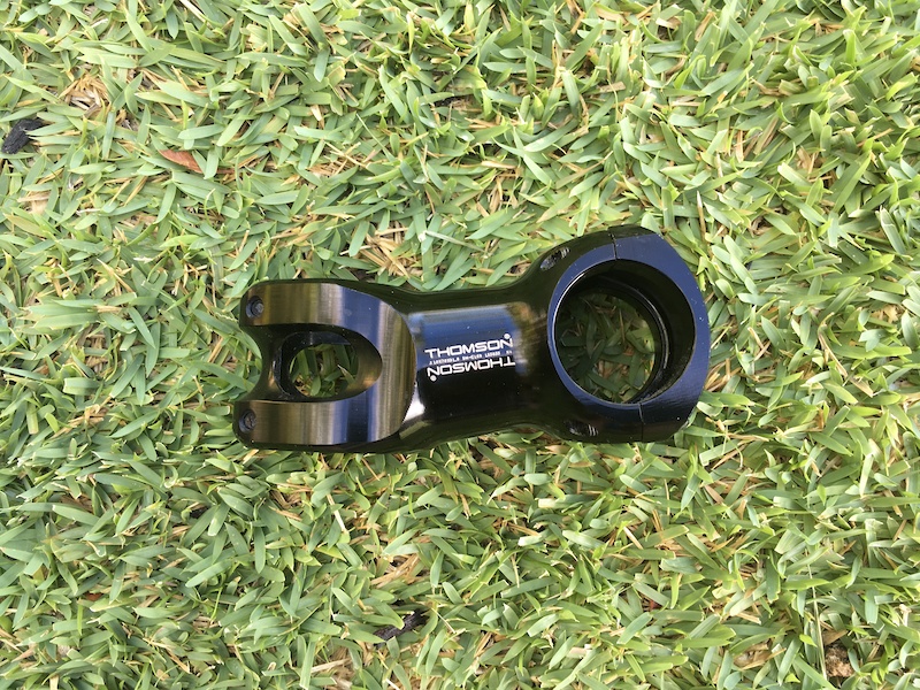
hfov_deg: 61.7
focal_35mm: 29
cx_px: 460
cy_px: 345
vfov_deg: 48.2
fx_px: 771
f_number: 2.2
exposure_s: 1/60
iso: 25
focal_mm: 4.15
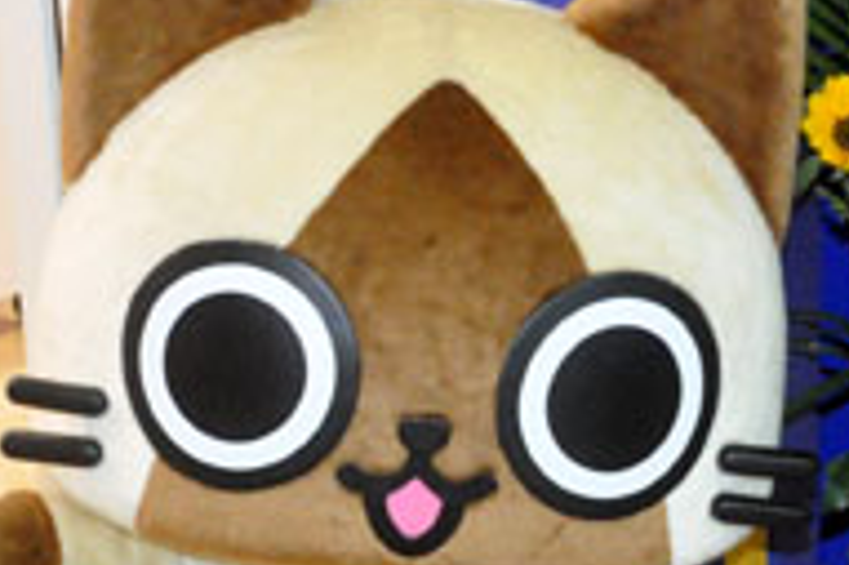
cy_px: 525
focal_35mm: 116
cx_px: 418
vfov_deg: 11.7
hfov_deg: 17.6
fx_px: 2741
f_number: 7.1
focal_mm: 29
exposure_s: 1/160
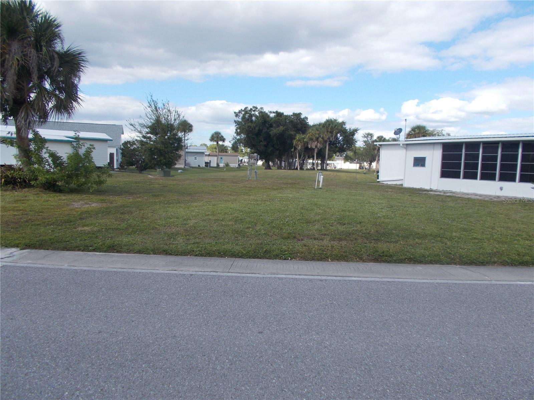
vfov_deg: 53.1
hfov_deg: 67.3
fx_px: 401
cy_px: 200
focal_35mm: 26
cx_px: 267
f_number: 8
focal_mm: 4.6
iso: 80
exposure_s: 1/100
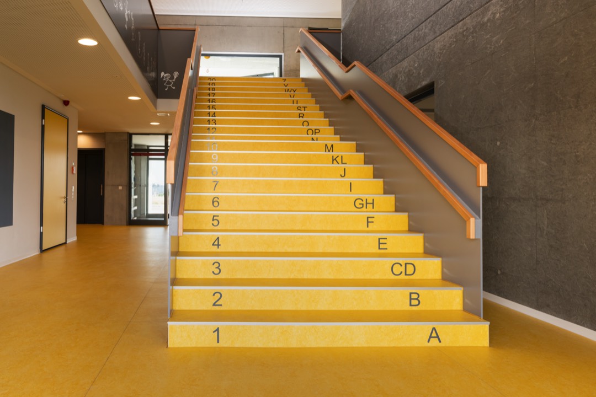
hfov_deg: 78.6
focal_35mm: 22
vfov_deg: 57.2
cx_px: 298
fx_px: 364
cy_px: 198
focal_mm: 22
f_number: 9
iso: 200
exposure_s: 1/13
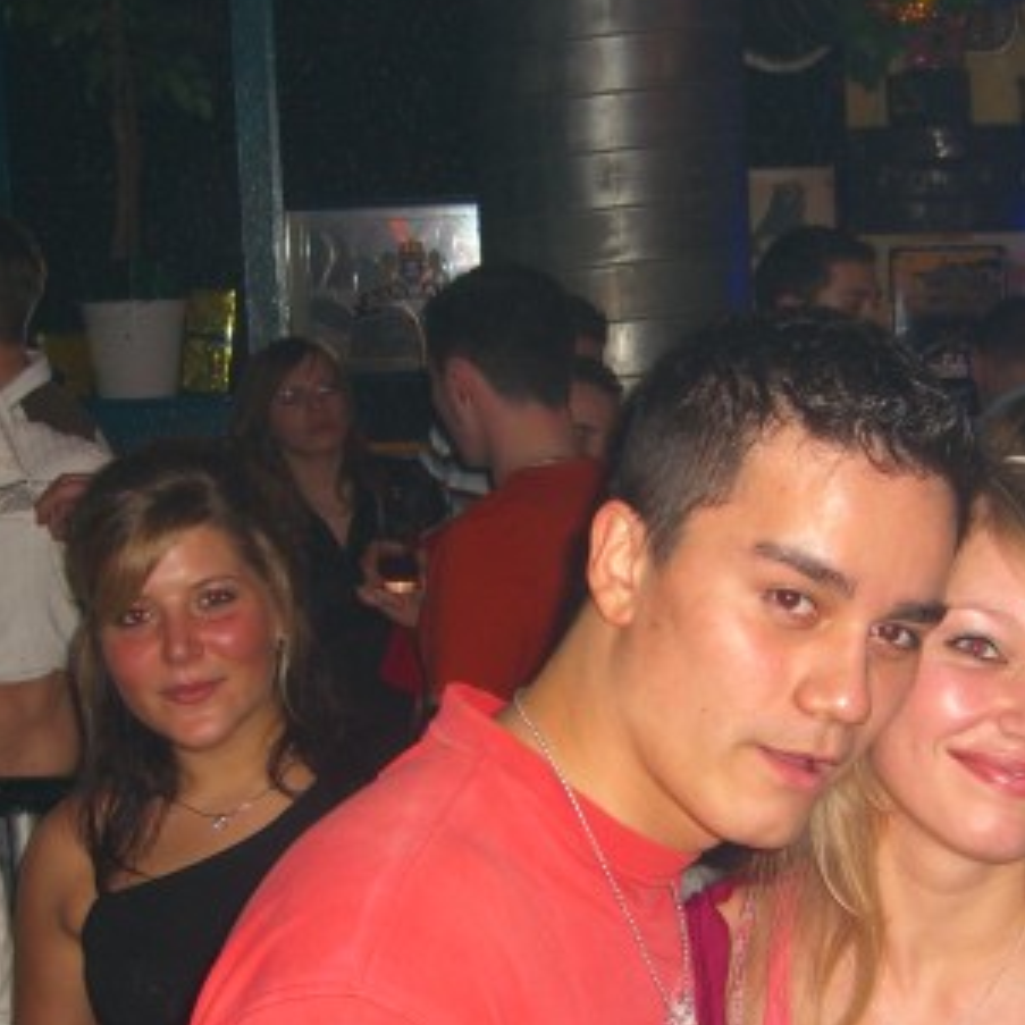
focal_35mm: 67
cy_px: 712
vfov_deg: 25.5
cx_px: 579
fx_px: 2245
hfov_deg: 25.7
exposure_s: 1/60
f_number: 2.8
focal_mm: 7.9
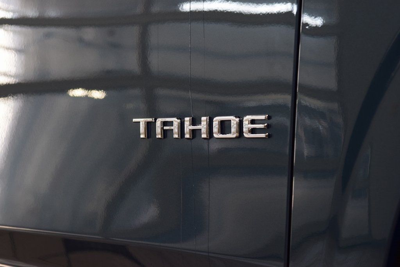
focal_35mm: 105
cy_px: 134
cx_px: 200
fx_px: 1167
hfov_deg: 19.5
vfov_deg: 13.0
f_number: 7.1
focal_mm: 70
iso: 1000
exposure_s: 1/30
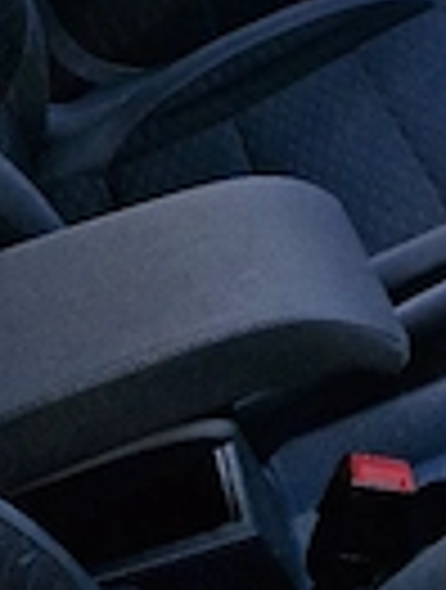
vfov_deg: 22.9
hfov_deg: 19.6
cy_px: -275
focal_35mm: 70
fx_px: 1197
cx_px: 563
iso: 50
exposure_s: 1/250
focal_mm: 5.4
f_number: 1.8
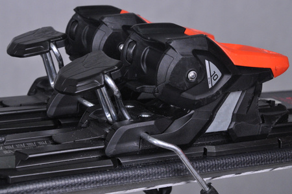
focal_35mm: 105
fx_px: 851
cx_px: 146
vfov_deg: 13.0
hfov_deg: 19.5
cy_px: 97
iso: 3200
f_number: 9.5
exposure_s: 1/125
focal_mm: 70
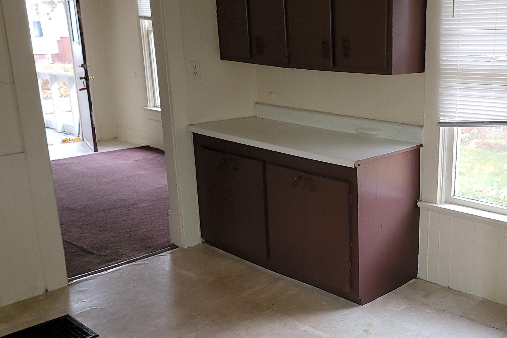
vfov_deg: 34.1
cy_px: 196
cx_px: 387
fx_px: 549
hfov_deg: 47.5
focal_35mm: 39
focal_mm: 6.7
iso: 160
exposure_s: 1/24
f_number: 1.8
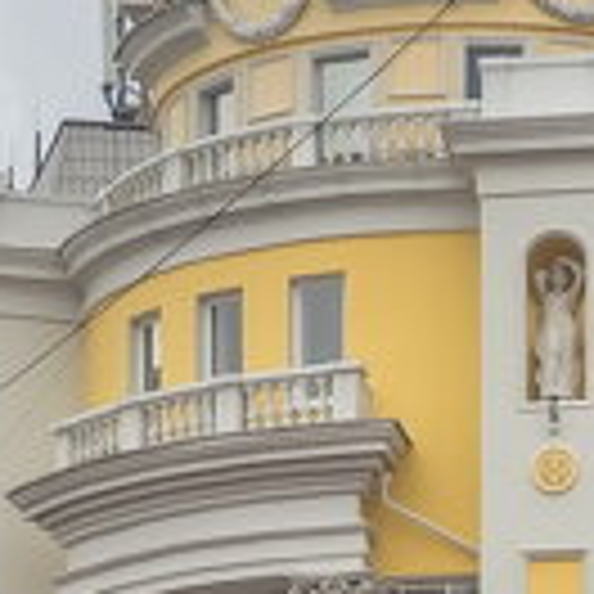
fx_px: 4737
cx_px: 58
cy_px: 1105
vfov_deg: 7.0
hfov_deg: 7.2
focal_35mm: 244
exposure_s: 1/320
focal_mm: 17
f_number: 7.1
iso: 250
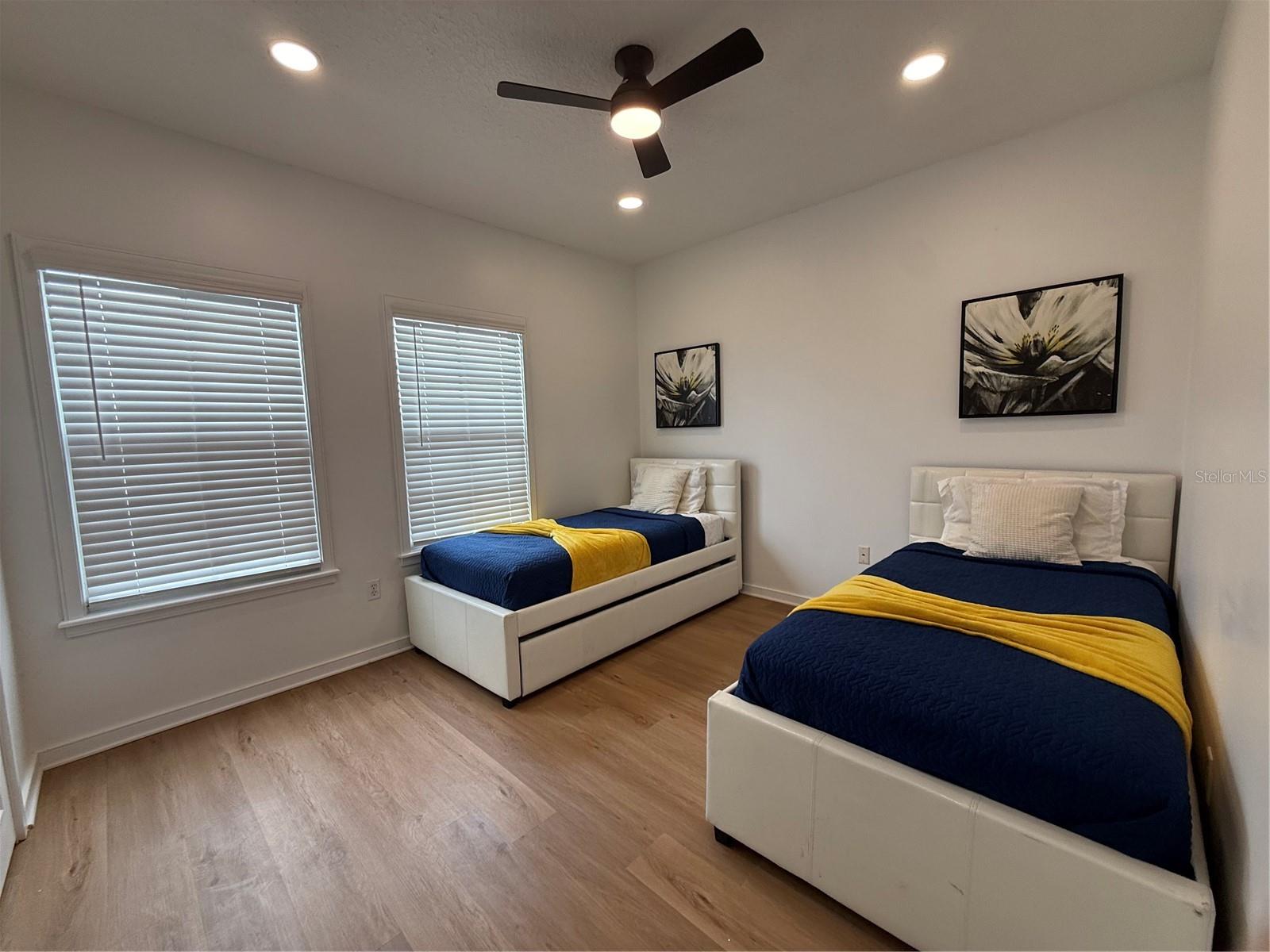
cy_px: 476
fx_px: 514
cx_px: 635
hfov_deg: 102.1
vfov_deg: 85.7
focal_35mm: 14
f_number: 2.2
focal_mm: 2.22
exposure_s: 1/117
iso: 64
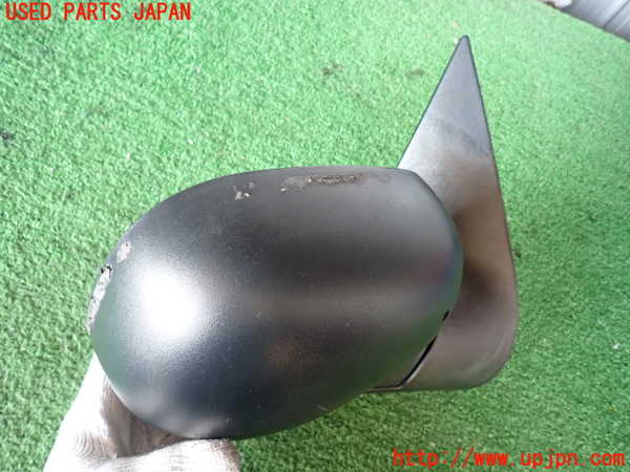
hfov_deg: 69.4
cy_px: 236
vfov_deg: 54.9
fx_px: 455
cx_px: 315
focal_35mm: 25
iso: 200
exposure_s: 1/30
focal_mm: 4.5
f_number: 2
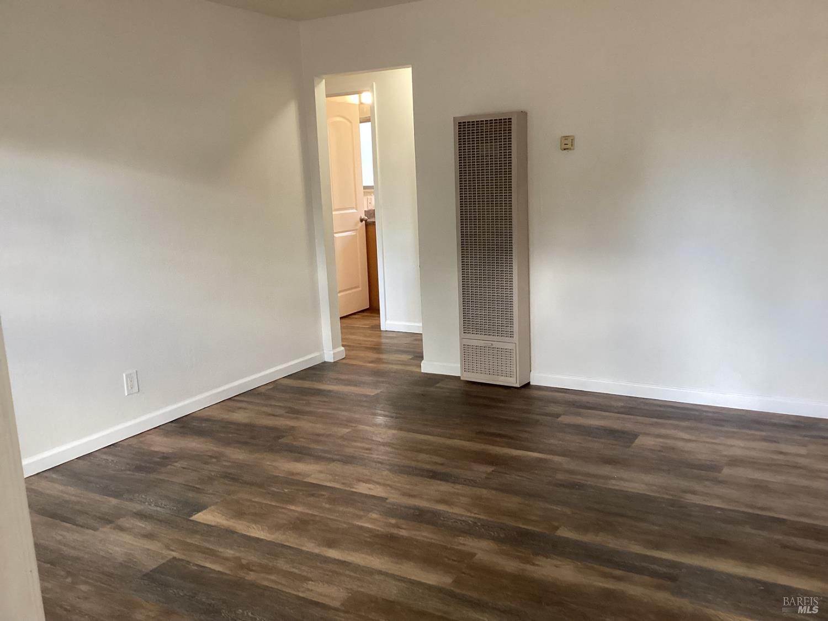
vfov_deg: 45.4
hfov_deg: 58.4
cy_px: 310
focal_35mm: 31
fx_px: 742
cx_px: 414
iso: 200
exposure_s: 1/60
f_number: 2.4
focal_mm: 3.3
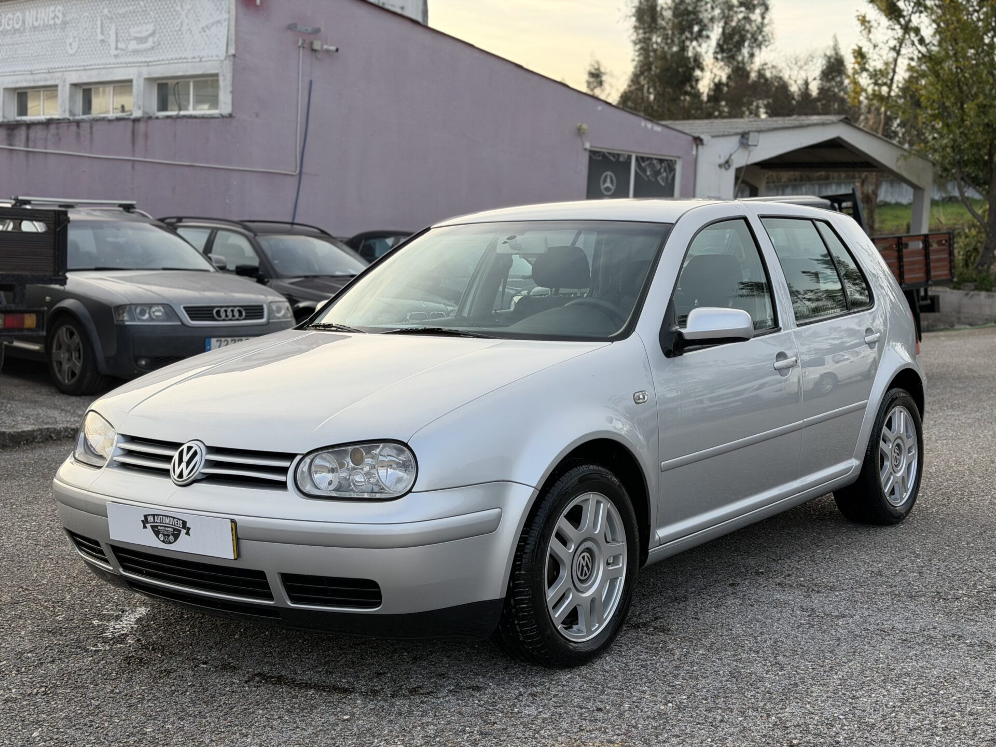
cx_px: 498
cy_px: 374
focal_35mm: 48
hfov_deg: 39.7
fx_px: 1381
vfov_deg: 30.3
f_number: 1.78
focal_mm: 6.76
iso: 100
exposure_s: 1/513
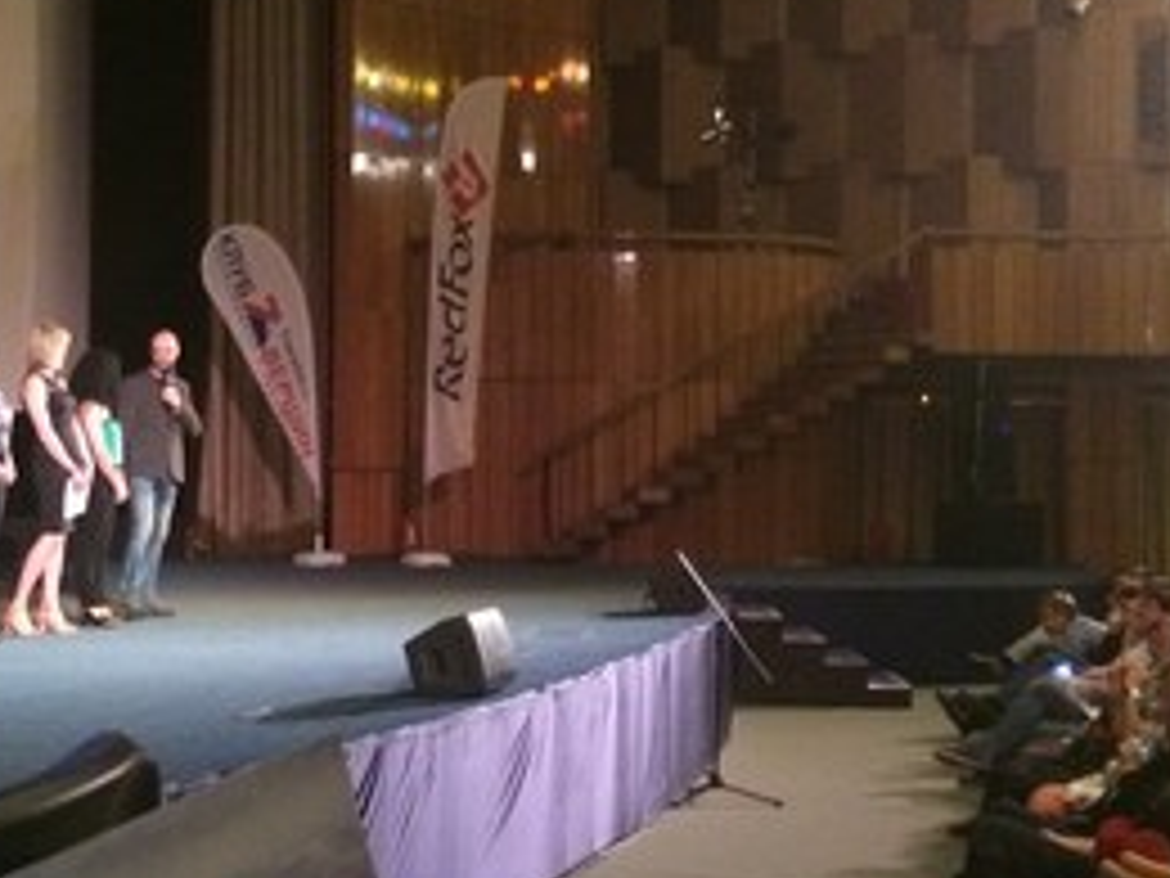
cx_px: 274
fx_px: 2265
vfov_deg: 21.9
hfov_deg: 28.5
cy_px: 369
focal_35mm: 67
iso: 400
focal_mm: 4.15
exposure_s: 1/17
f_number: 2.2
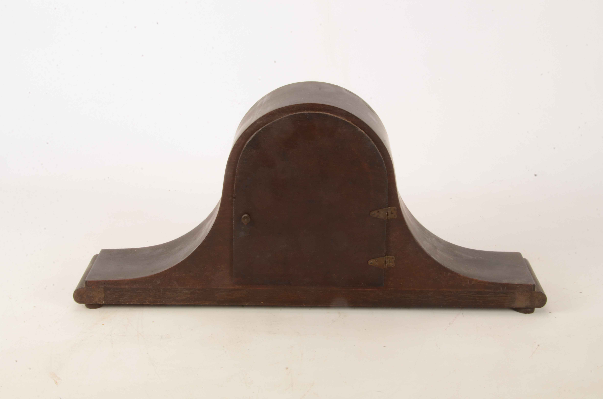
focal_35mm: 72
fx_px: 1204
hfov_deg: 28.1
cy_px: 200
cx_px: 302
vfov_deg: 18.8
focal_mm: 48
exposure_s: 1/125
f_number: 32
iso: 250
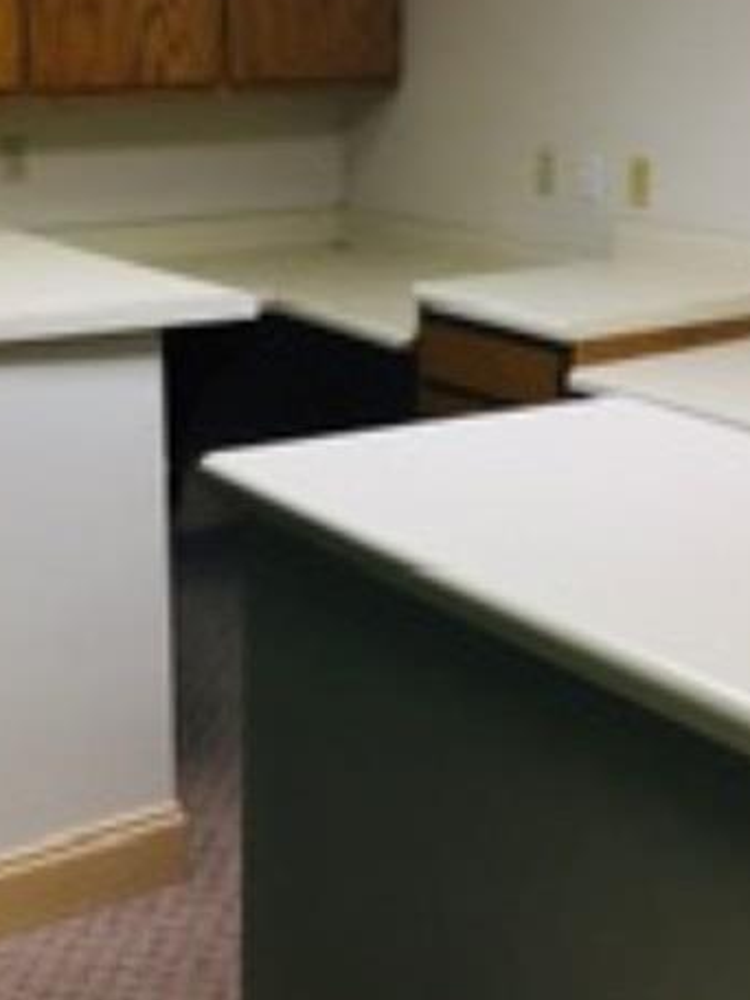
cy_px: 316
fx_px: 1762
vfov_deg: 31.4
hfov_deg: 24.0
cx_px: 309
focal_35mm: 61
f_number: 2.2
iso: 32
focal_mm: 4.15
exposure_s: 1/30
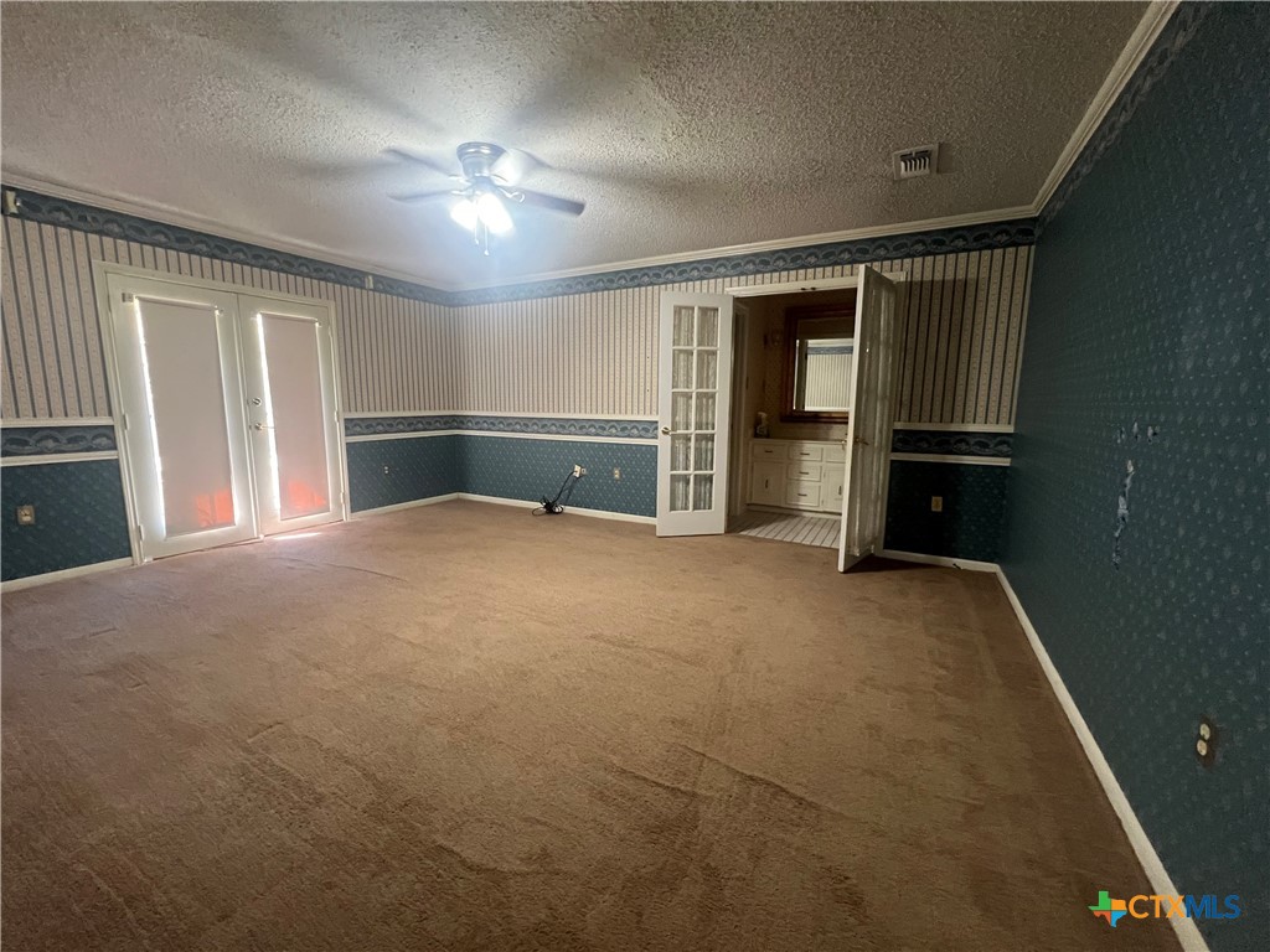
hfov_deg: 106.2
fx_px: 477
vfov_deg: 89.9
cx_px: 635
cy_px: 476
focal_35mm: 13
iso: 500
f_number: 1.8
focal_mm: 1.57
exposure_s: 1/60
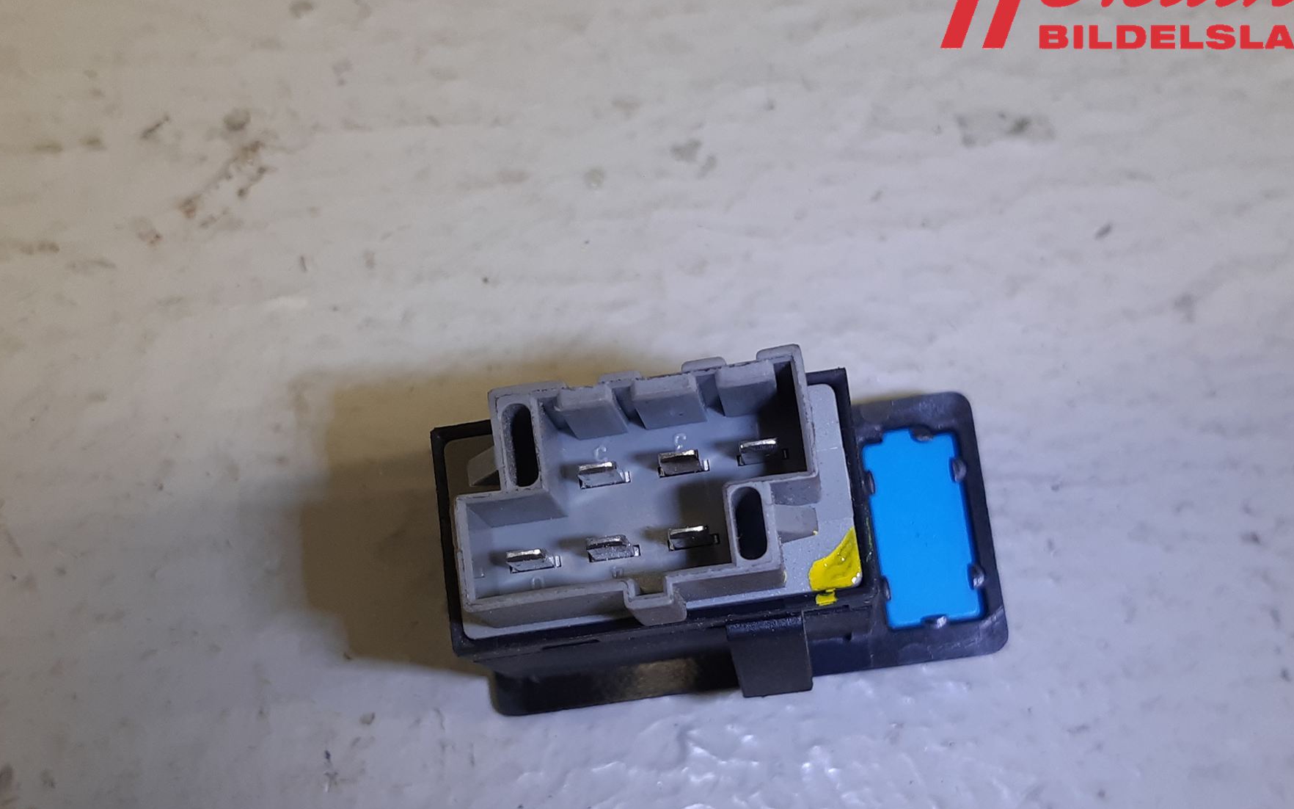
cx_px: 640
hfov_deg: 59.7
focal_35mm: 32
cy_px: 488
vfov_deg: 39.2
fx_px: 1128
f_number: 1.7
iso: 80
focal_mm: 3.93
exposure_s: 1/50
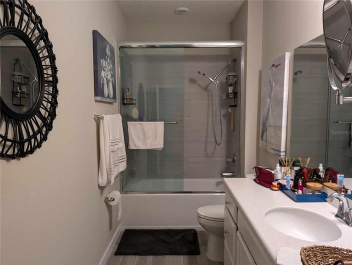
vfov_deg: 56.9
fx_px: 244
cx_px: 176
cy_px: 132
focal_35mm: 24
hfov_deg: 71.5
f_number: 1.68
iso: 41
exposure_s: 1/24
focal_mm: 6.9
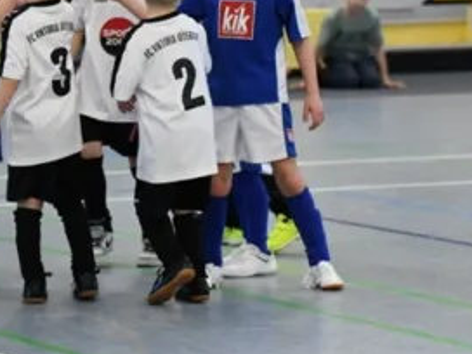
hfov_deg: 6.4
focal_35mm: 311
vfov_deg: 4.8
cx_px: 87
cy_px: -5
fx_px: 4241
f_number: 2.8
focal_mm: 86
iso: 8000
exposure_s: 1/1600
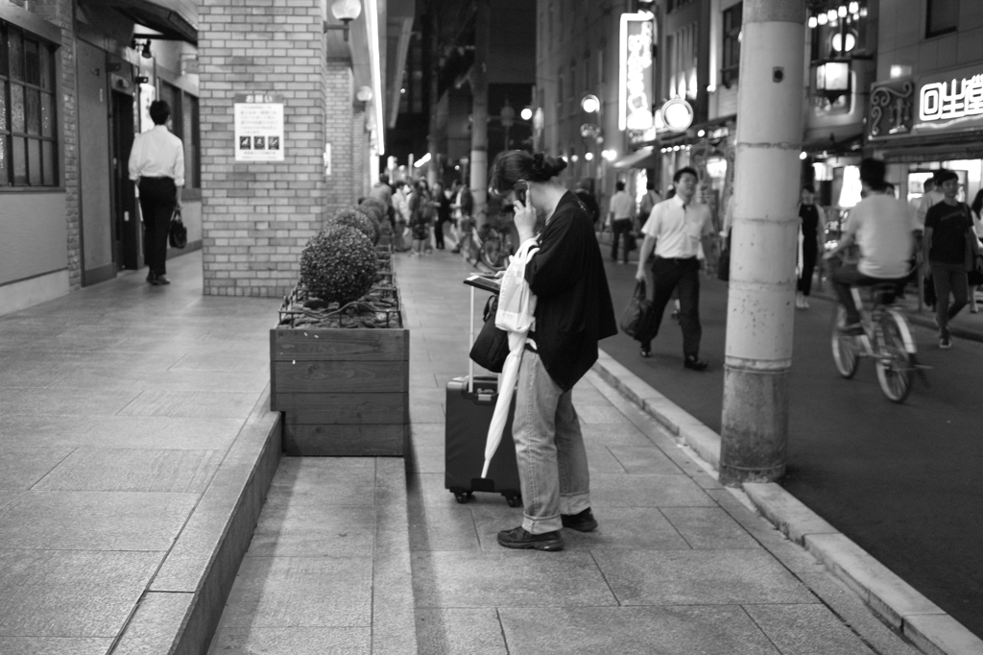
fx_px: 1119
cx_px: 492
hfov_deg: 47.4
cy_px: 328
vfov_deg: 32.6
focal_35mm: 41
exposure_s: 1/30
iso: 800
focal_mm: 24.2
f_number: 2.8
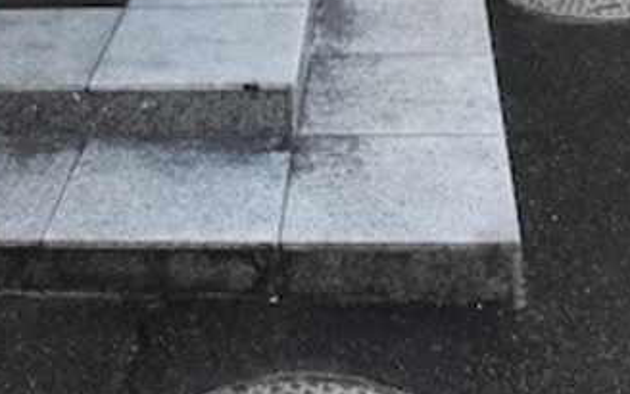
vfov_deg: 13.8
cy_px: -261
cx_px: 313
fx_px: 1494
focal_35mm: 87
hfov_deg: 23.8
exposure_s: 1/181
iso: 20
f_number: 1.8
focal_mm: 3.99
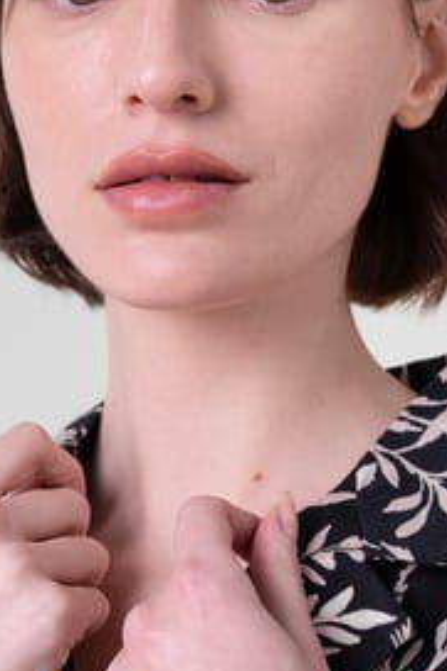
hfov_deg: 11.0
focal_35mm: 124
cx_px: 272
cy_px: 416
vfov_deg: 16.5
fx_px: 2312
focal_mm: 50
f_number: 8
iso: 2000
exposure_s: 1/100
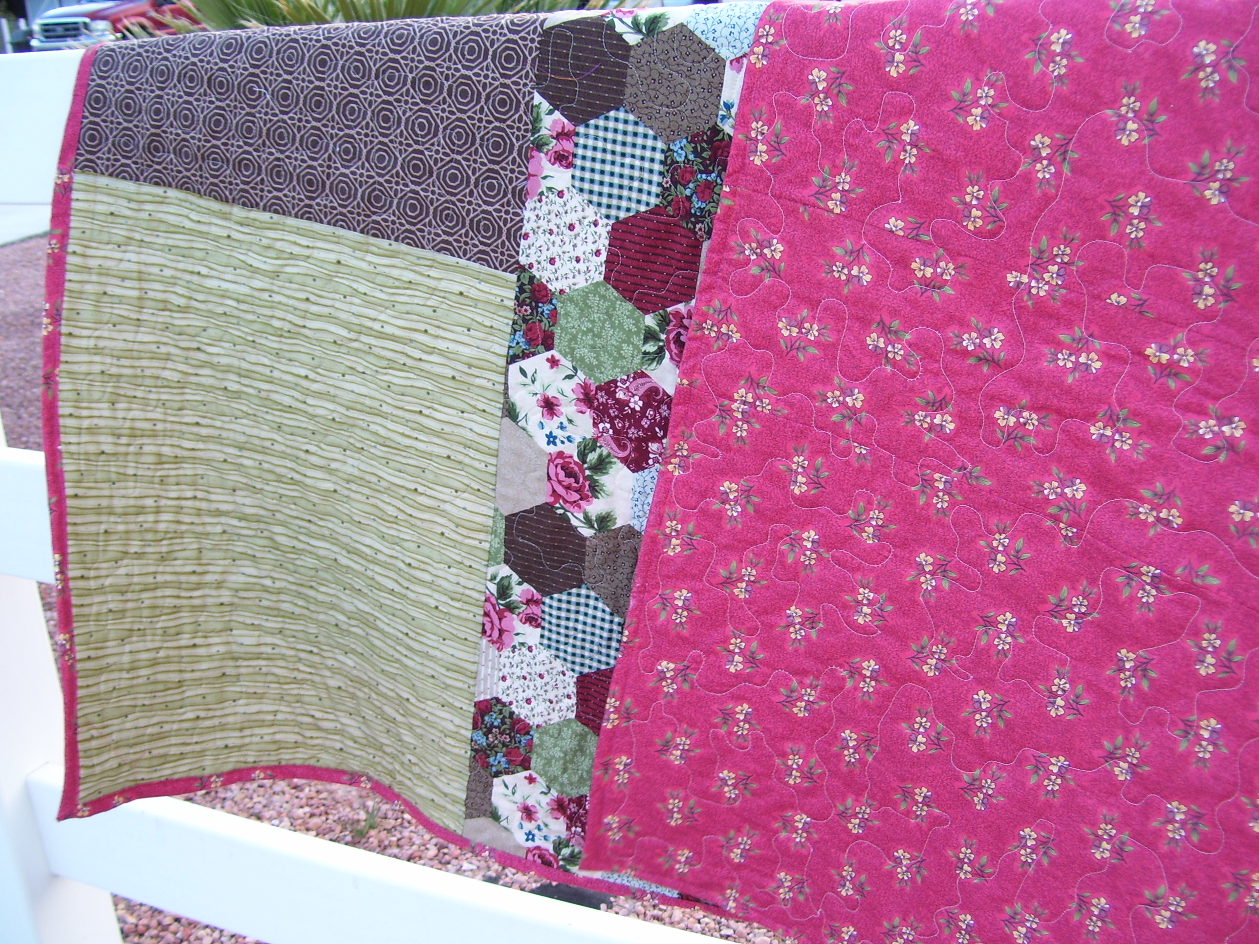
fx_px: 1346
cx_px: 630
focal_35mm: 37
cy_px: 472
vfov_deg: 38.7
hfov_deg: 50.1
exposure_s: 1/30
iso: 80
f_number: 2.7
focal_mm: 6
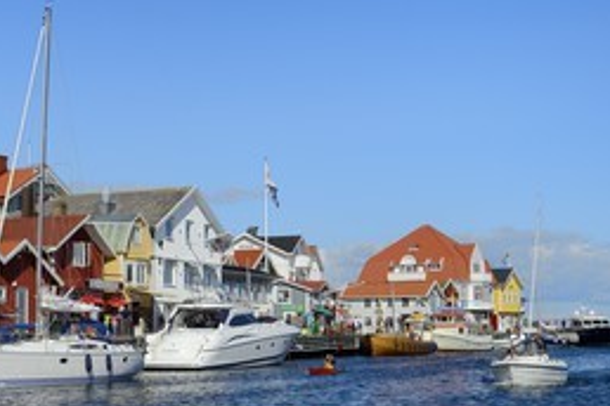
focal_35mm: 65
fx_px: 1101
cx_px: 177
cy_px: 248
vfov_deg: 20.9
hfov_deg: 30.6
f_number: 13
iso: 200
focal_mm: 40
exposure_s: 1/400
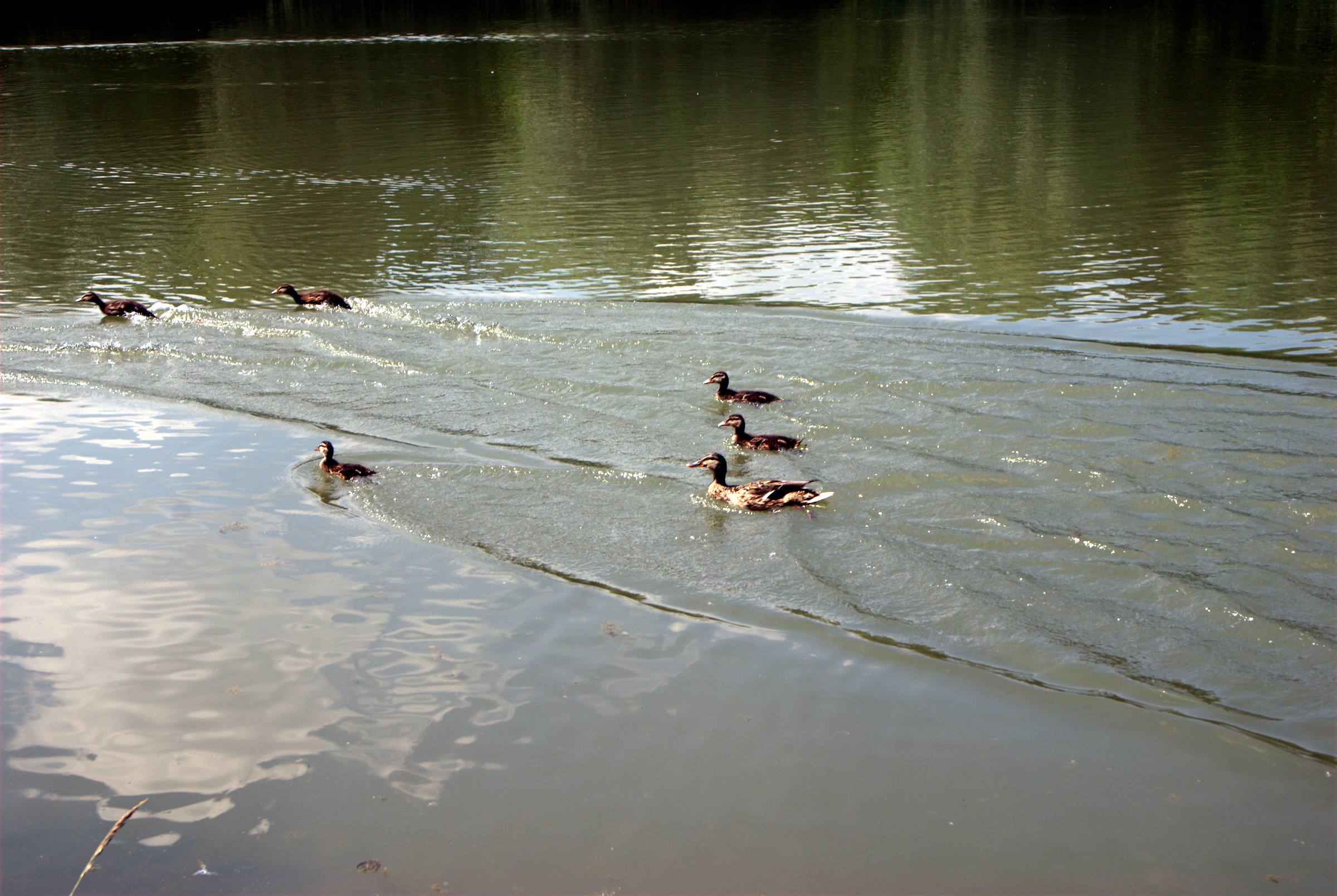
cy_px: 448
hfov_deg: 35.0
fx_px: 2120
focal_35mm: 57
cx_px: 668
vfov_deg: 23.9
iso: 100
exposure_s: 1/200
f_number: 7.1
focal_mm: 38
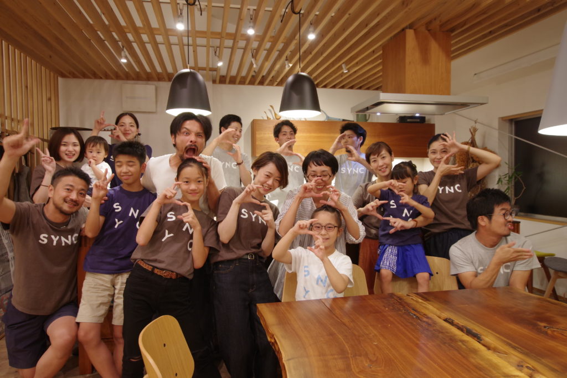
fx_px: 402
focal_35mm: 26
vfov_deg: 50.4
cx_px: 284
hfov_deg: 70.4
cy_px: 189
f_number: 5.6
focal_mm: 17
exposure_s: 1/8
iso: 800
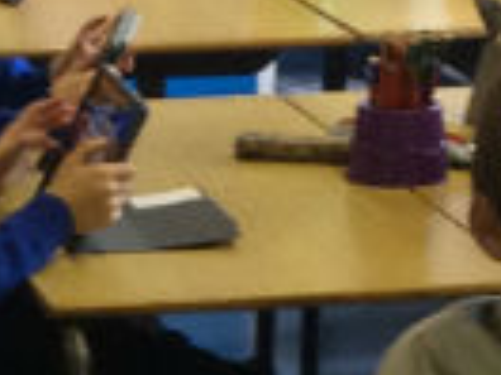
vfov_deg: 6.2
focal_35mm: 238
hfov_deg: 8.1
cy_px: 402
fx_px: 3445
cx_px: -281
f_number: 2.4
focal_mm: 3.3
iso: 64
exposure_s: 1/24
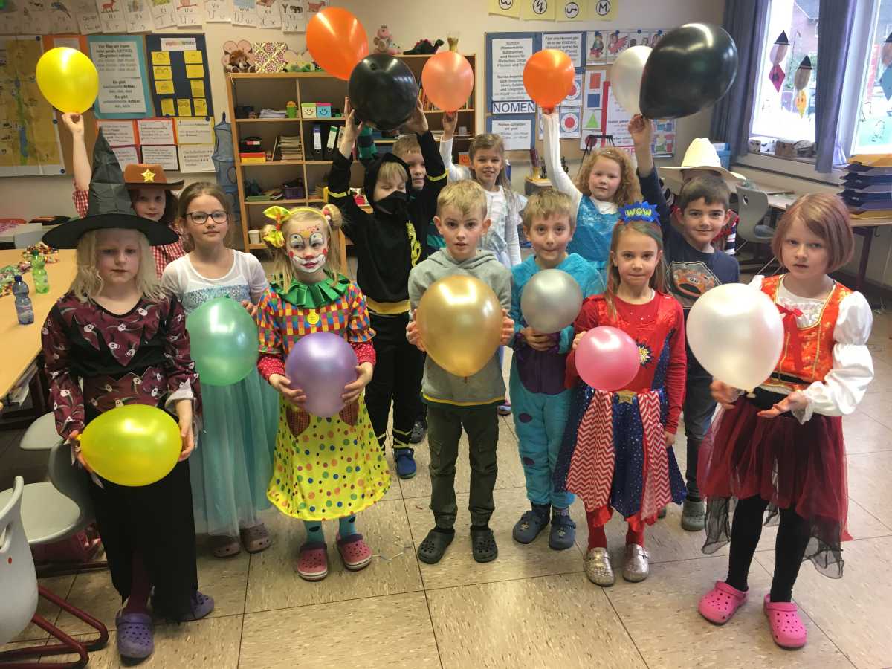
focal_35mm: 29
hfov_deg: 61.7
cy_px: 334
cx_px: 446
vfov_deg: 48.2
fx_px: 747
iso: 50
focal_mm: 4.15
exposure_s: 1/33
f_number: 2.2
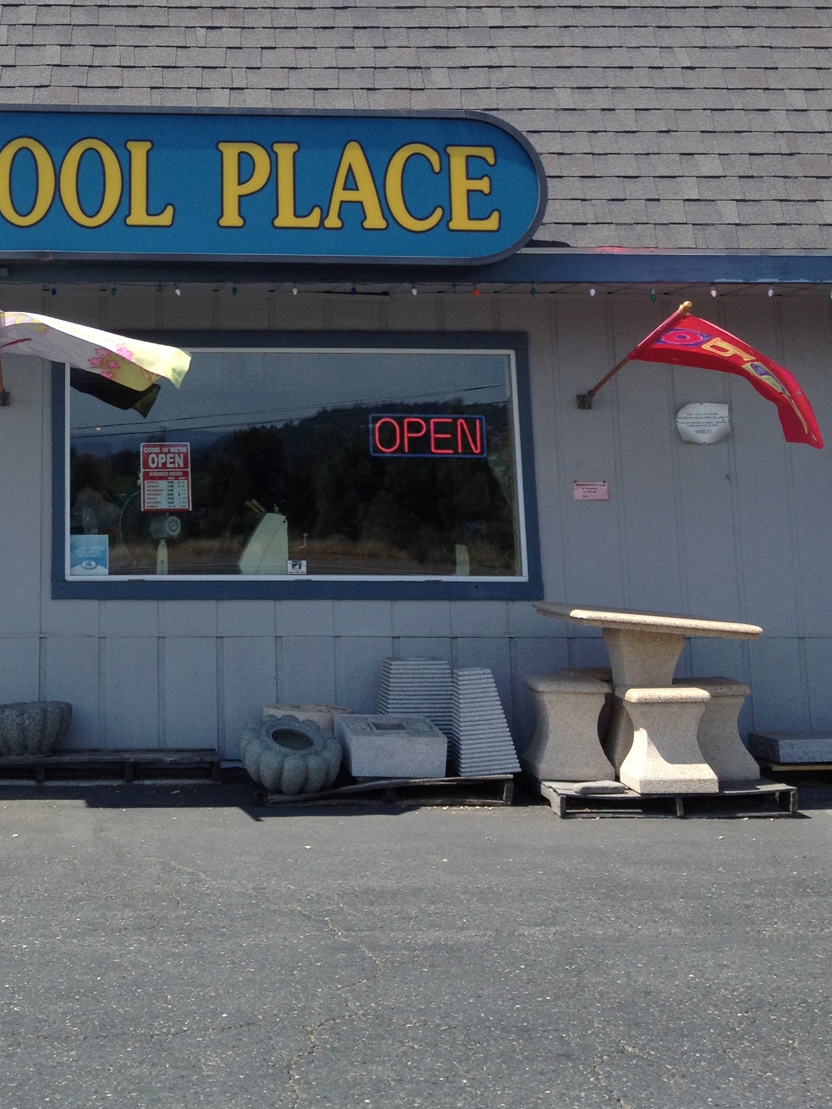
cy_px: 174
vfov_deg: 31.1
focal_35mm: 60
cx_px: 129
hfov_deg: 23.9
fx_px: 1923
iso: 50
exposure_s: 1/1314
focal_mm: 4.28
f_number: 2.4
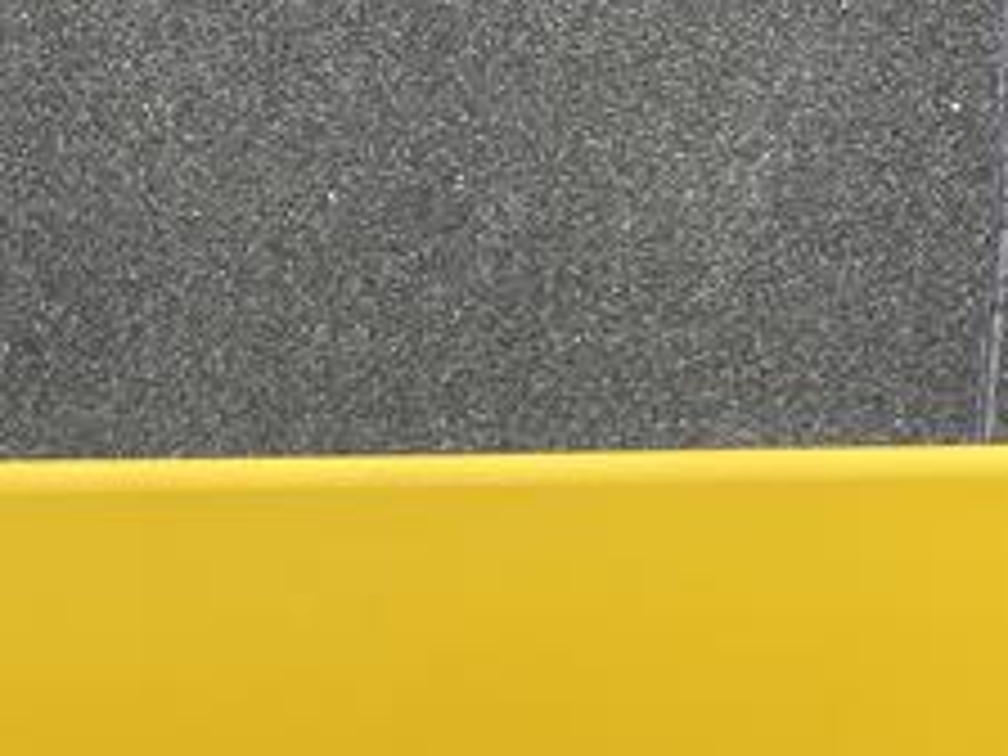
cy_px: 936
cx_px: -544
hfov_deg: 18.5
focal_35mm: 93
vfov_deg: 15.3
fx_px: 2708
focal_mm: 5.1
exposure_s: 1/265
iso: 32
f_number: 1.6
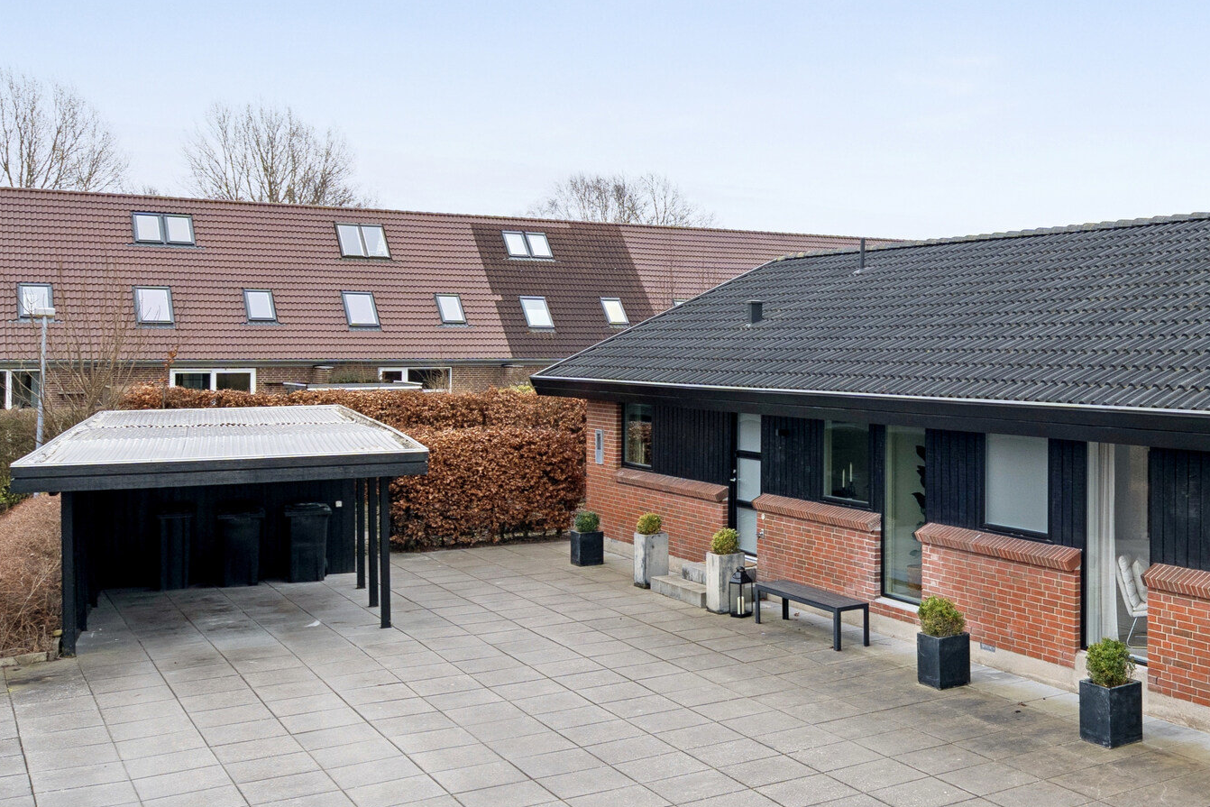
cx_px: 1036
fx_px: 1277
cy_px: 436
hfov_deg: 46.8
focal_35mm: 38
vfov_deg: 35.0
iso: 320
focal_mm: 17
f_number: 5.6
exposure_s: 1/160
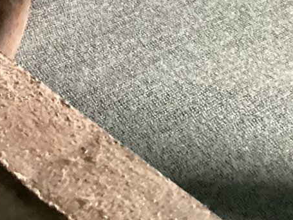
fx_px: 873
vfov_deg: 13.6
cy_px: -99
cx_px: -141
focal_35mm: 103
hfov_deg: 17.3
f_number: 2.4
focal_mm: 3.3
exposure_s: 1/30
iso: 500
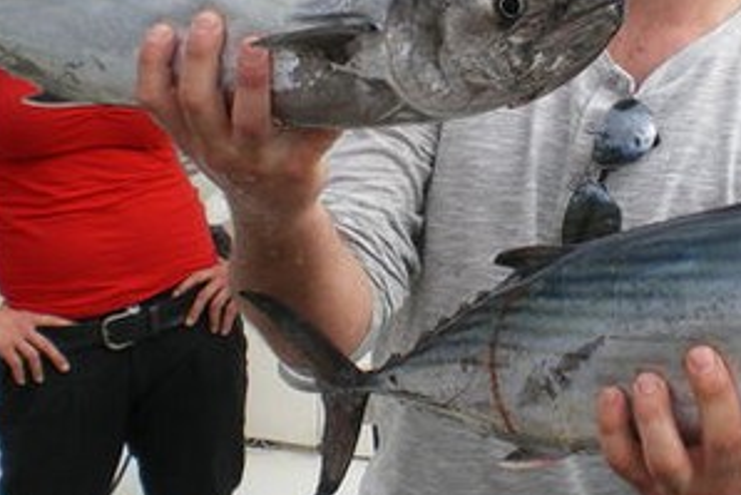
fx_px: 1627
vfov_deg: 17.2
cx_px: 557
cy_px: 124
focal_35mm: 79
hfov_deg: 25.4
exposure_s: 1/160
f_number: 4.6
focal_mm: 6.3
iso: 50
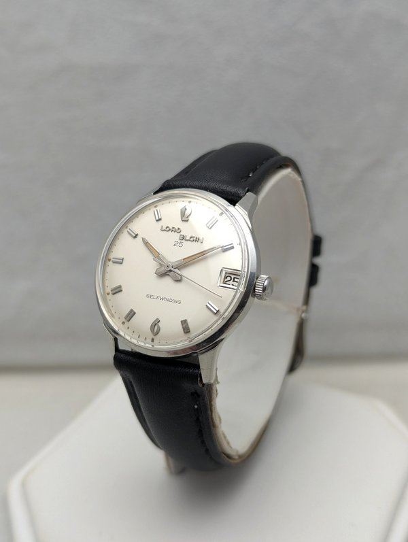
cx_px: 204
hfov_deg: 30.3
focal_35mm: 48
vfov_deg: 39.6
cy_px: 271
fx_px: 753
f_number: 1.85
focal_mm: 6.81
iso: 57
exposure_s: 1/24
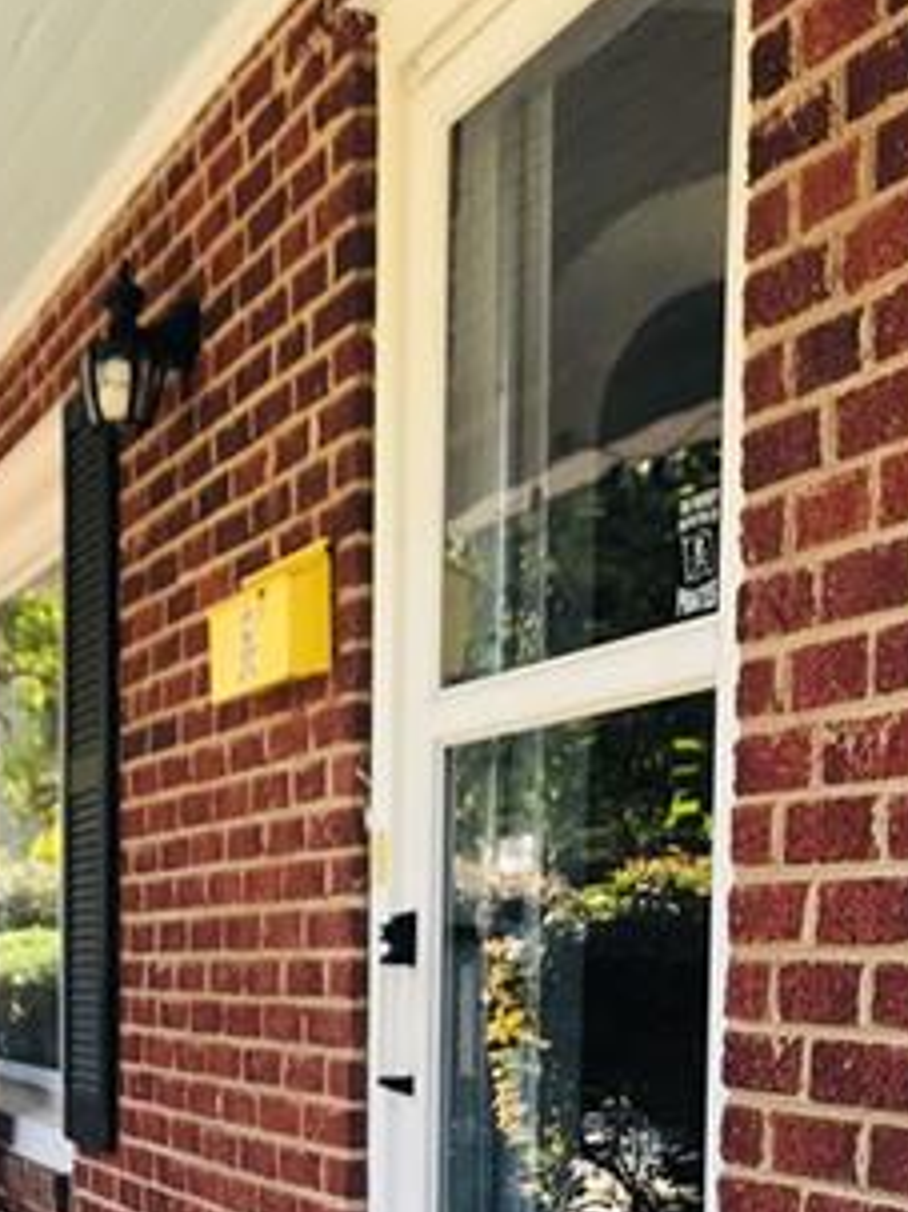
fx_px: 2485
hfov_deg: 19.5
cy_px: 1192
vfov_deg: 26.1
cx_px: -184
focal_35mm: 71
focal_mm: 3.99
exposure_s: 1/349
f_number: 1.8
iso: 20
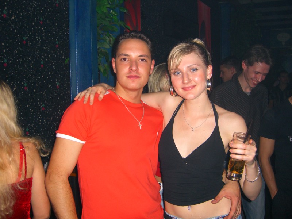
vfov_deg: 37.7
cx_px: 146
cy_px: 110
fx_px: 321
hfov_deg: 49.0
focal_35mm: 38
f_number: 2.8
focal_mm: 7.9
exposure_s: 1/60
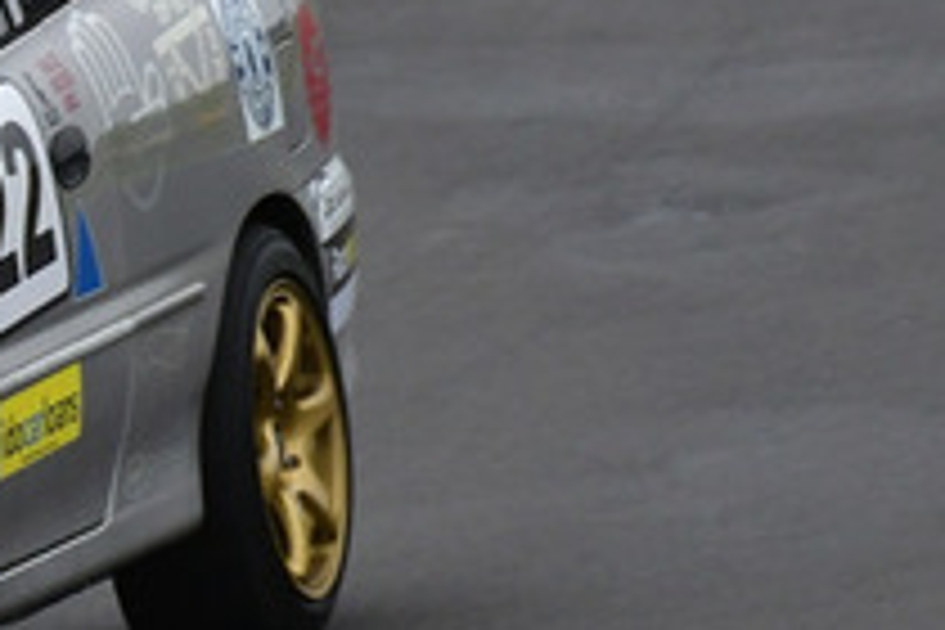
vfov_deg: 0.5
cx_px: -639
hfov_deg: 0.7
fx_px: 74964
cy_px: -99
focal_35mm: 2856
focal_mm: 500
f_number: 9
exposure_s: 1/640
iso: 1000
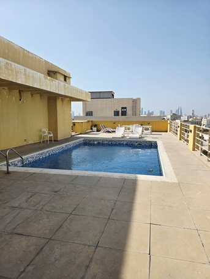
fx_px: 186
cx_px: 105
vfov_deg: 73.9
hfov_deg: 58.9
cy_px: 140
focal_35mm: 23
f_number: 1.7
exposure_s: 1/10000
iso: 64
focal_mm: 6.3
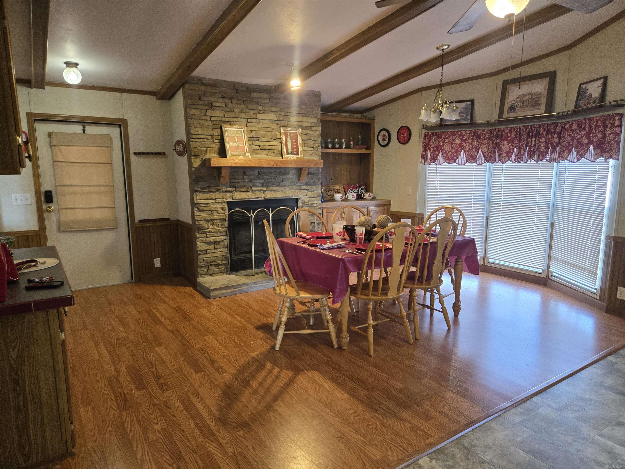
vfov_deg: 58.9
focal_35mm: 23
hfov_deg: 73.9
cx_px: 312
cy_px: 234
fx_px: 415
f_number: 1.8
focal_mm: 5.4
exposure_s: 1/120
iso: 320
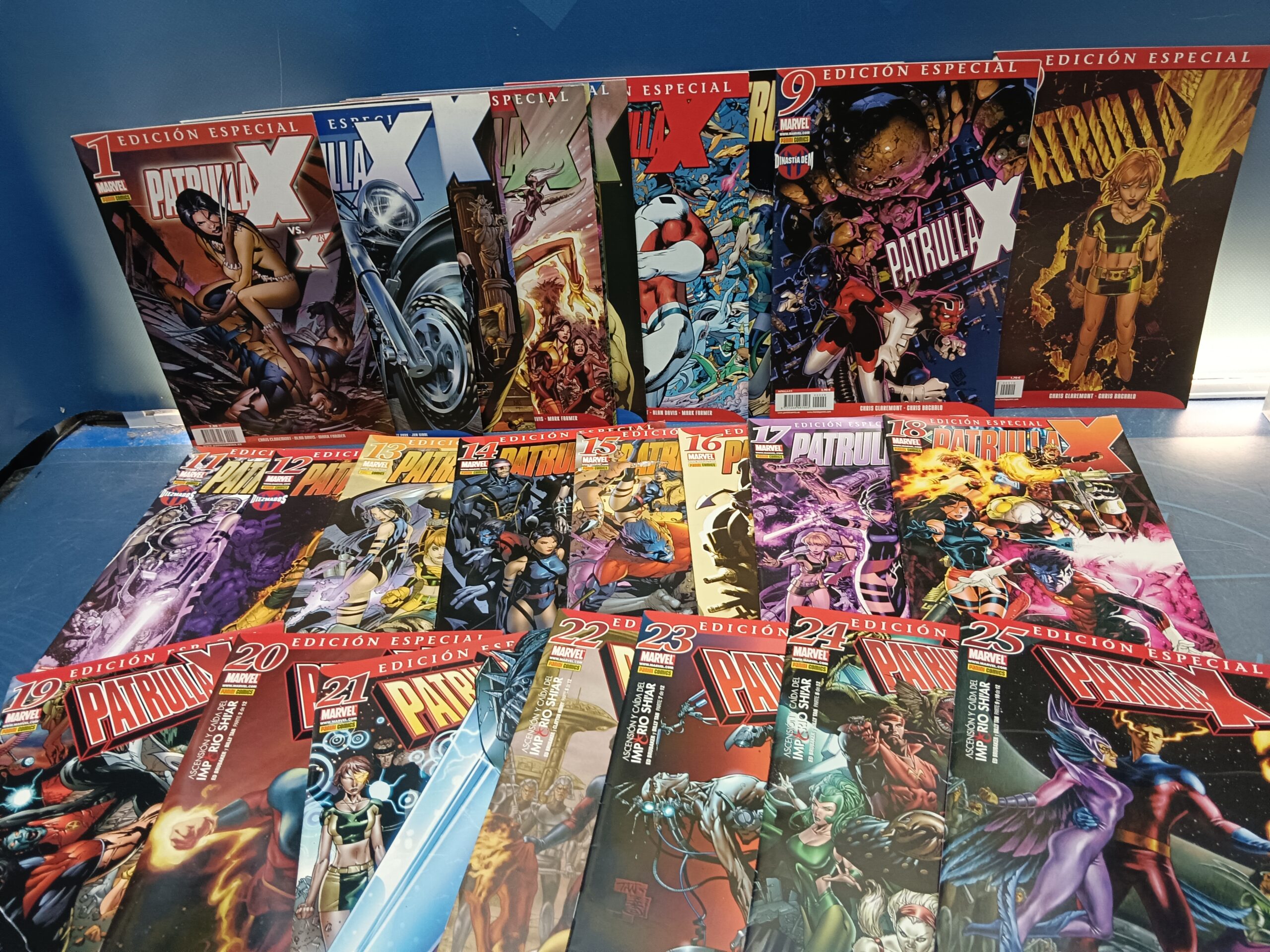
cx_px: 635
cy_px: 476
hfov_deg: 67.3
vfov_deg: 53.1
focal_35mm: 26
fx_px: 954
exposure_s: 1/50
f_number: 1.8
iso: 903
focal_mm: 3.96
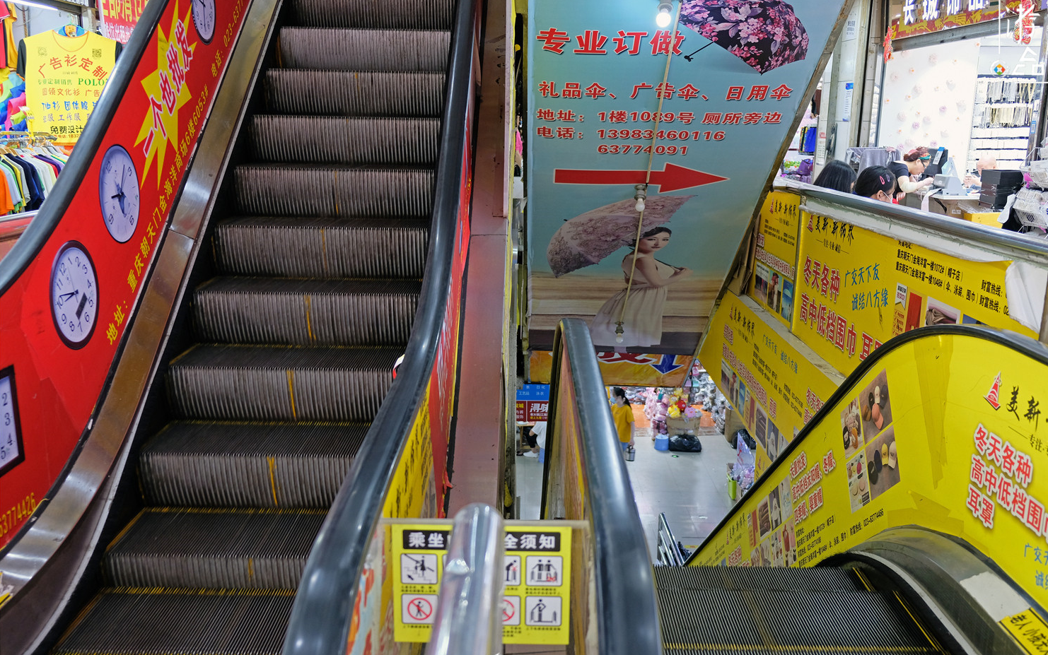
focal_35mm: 33
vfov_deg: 38.3
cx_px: 529
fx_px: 943
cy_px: 338
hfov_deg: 58.1
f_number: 3.2
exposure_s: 1/45
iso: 800
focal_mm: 21.4
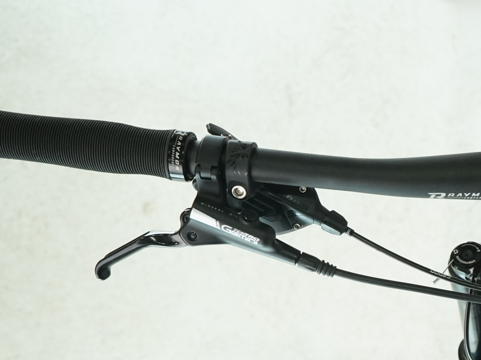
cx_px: 539
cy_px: 345
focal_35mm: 73
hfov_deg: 24.7
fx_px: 1014
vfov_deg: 19.7
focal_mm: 31
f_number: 5.6
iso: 1600
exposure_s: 1/200
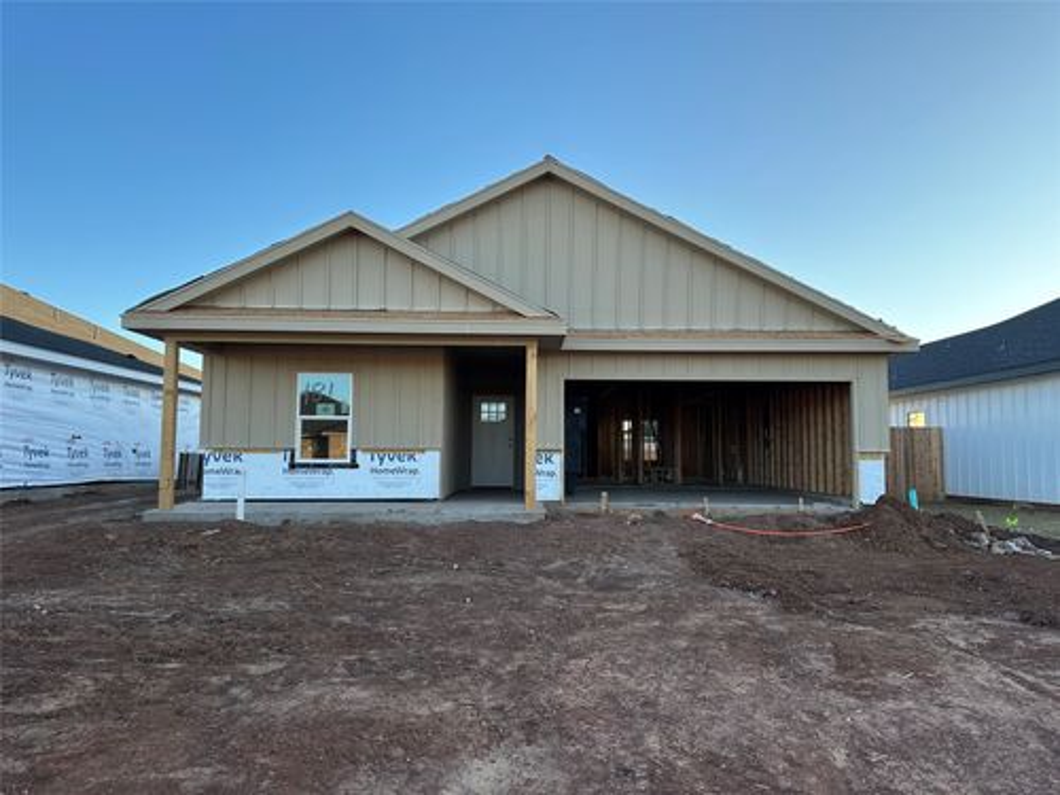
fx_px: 735
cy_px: 398
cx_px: 530
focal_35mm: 24
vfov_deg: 56.8
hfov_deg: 71.6
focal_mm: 6.86
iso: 80
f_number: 1.78
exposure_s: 1/1256
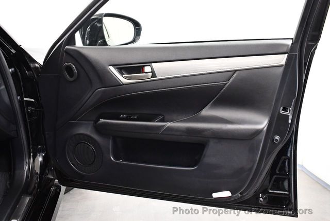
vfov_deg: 37.0
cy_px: 110
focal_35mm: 36
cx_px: 165
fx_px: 331
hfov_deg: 53.1
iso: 3200
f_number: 3.5
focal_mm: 18
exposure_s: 1/80
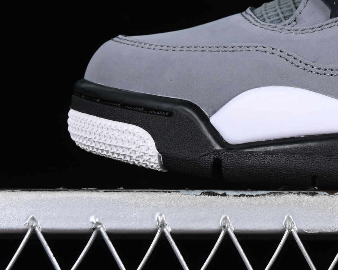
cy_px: -26
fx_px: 2261
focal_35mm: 226
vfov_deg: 6.8
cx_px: 466
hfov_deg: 8.4
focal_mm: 50
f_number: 8
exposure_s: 1/60
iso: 160
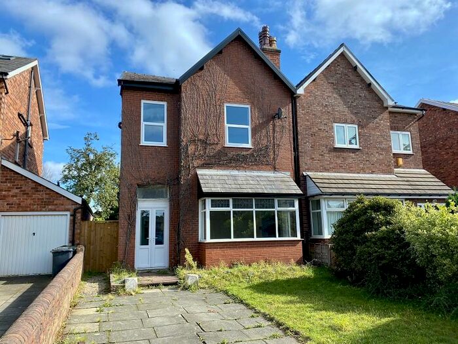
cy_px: 172
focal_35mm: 26
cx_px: 229
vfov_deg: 53.1
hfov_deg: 67.3
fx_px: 344
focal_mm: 4.25
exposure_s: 1/1585
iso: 32
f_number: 1.8
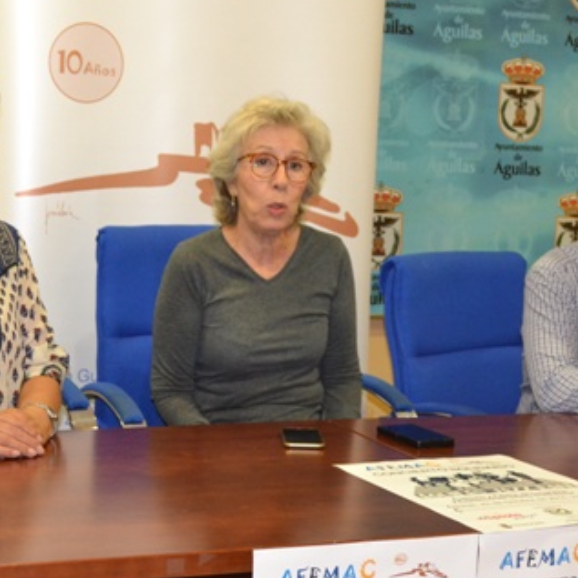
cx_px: 239
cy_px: 335
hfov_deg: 21.7
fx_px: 1509
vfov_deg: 21.7
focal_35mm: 80
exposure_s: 1/60
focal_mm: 31
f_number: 4.2
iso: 2000
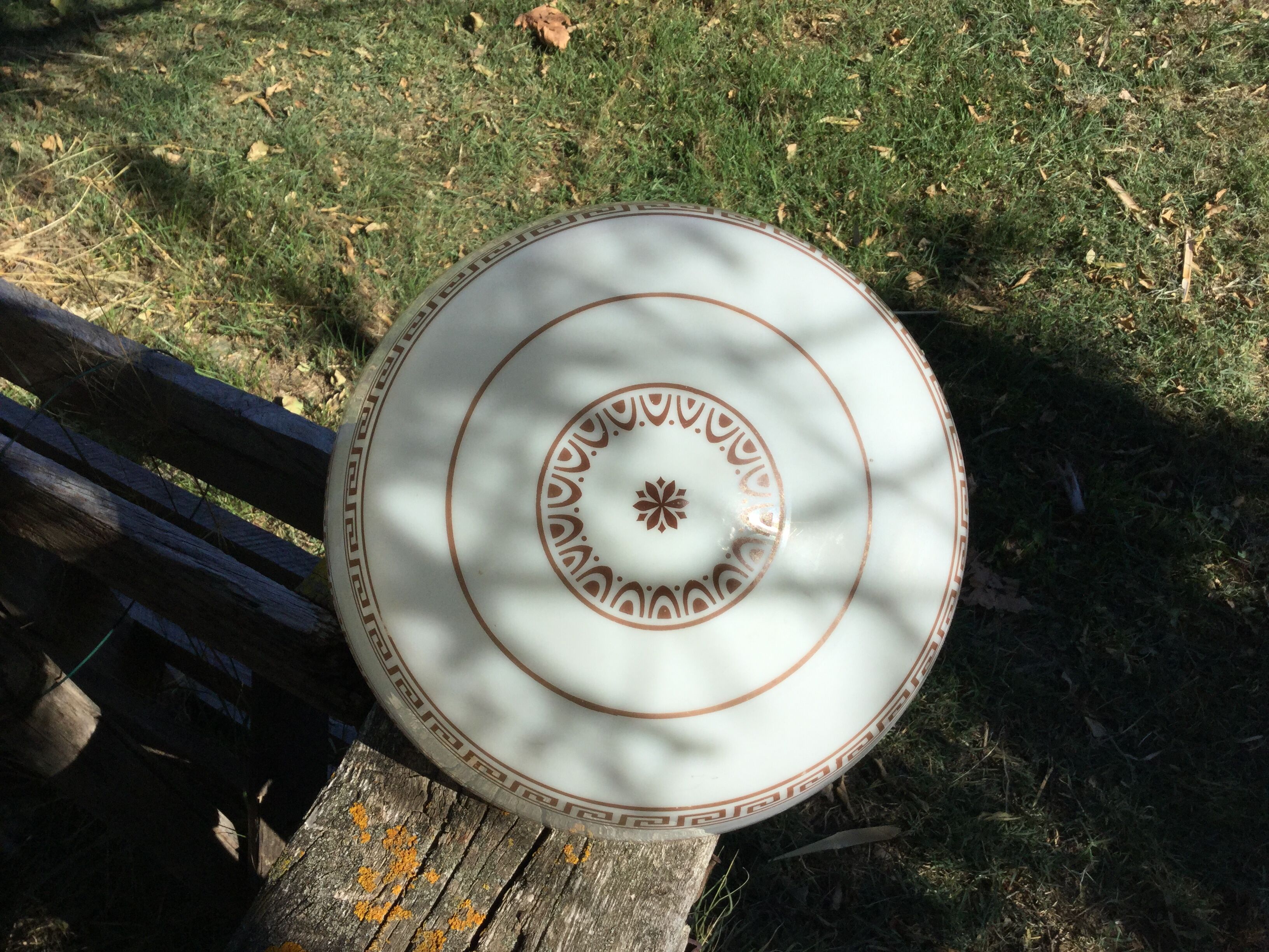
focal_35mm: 31
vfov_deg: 45.4
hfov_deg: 58.4
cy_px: 476
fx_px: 1136
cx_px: 634
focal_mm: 3.3
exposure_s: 1/1812
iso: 25
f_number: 2.4
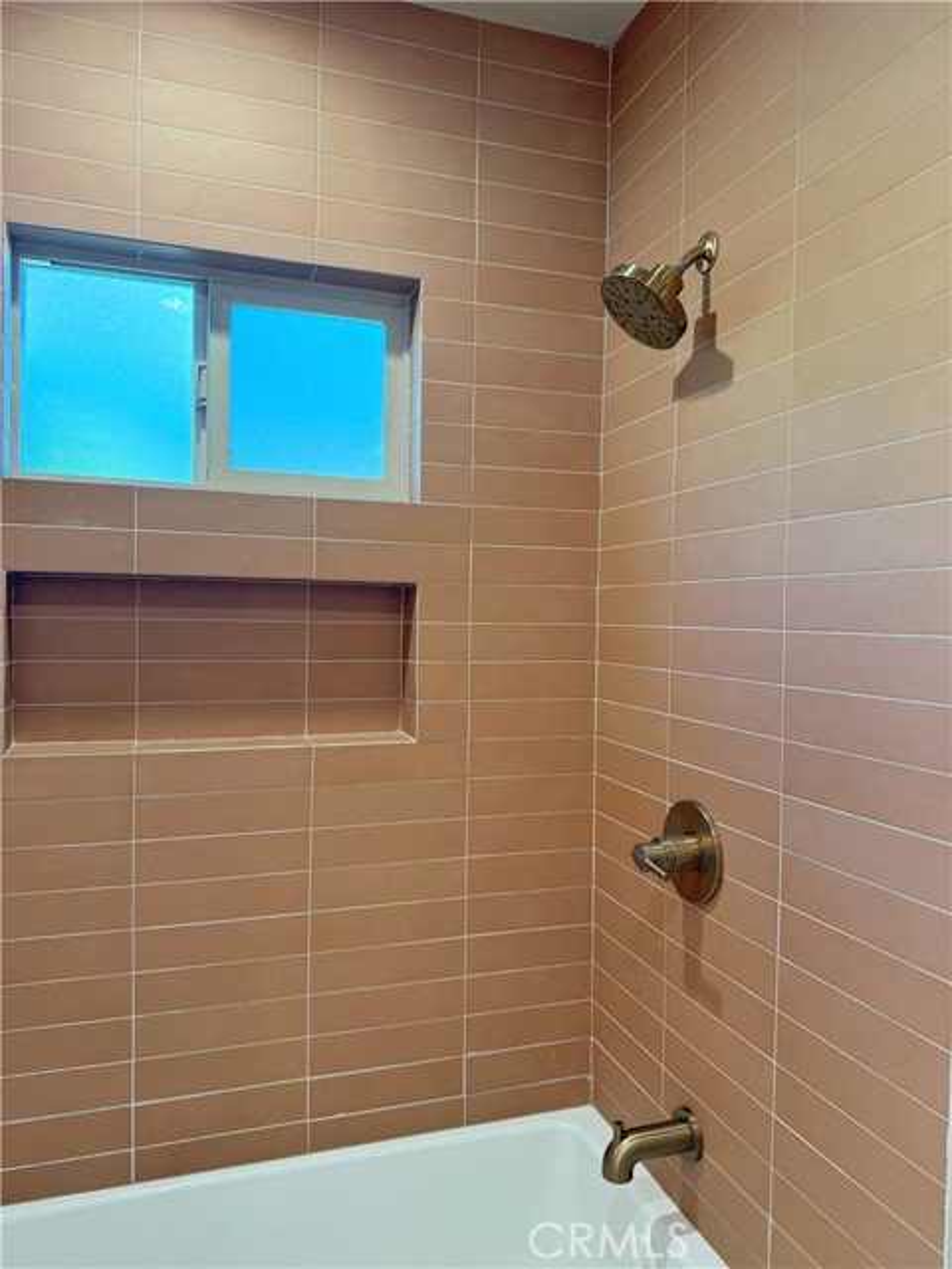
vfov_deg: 71.6
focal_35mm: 24
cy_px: 634
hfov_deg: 56.8
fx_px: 880
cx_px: 476
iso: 320
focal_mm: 6.76
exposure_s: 1/120
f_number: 1.78
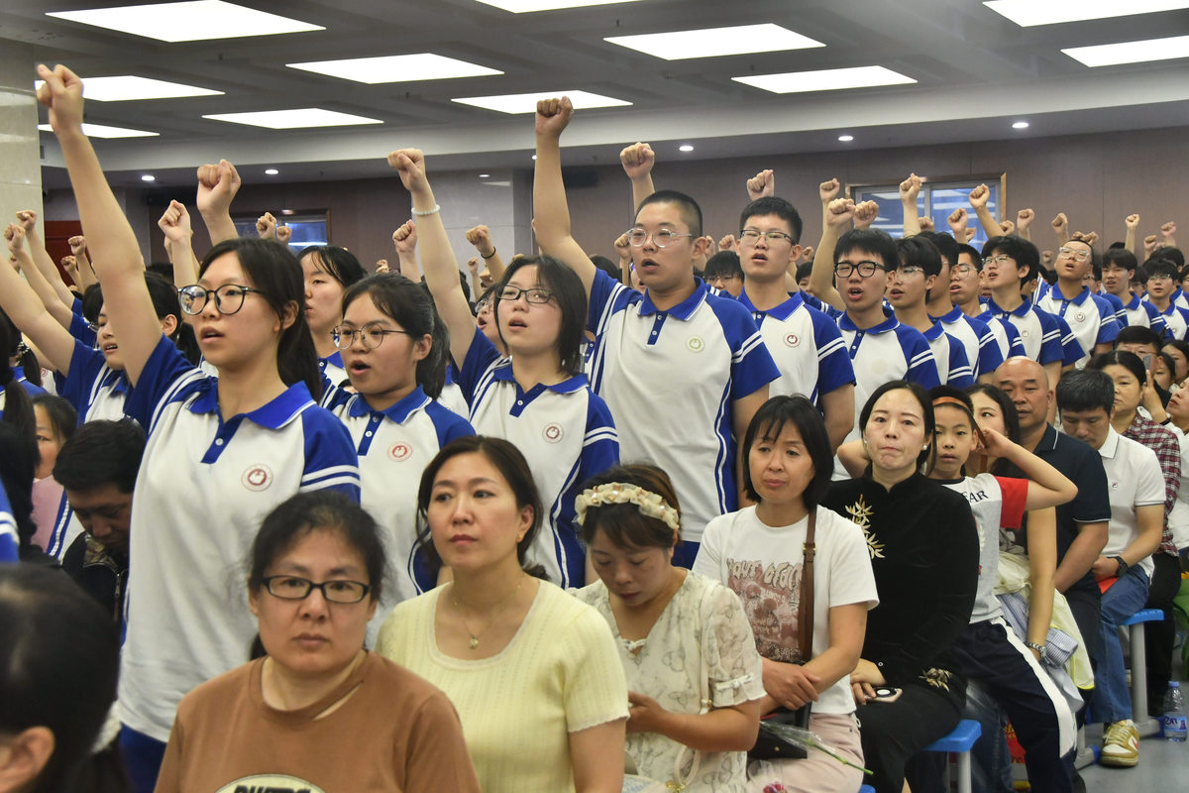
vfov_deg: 23.8
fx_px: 1882
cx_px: 594
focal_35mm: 57
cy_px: 396
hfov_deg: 35.1
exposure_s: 1/125
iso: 1250
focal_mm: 38
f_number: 5.6
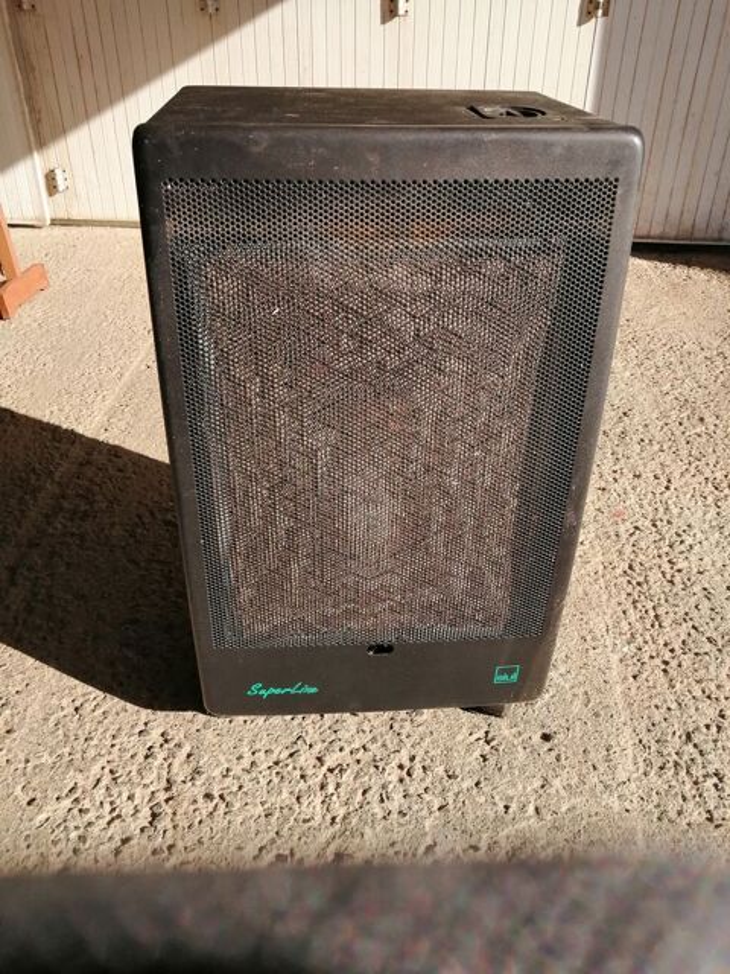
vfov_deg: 67.3
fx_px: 731
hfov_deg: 53.1
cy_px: 487
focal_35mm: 26
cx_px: 365
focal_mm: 3.46
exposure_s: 1/1294
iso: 50
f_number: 1.8
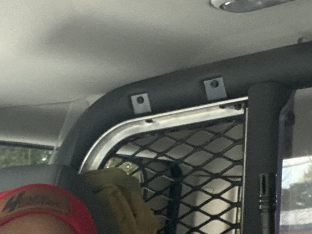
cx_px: 170
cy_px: 220
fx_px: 811
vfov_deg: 16.2
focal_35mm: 90
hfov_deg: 21.8
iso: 400
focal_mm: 2.71
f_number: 2.2
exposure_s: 1/55
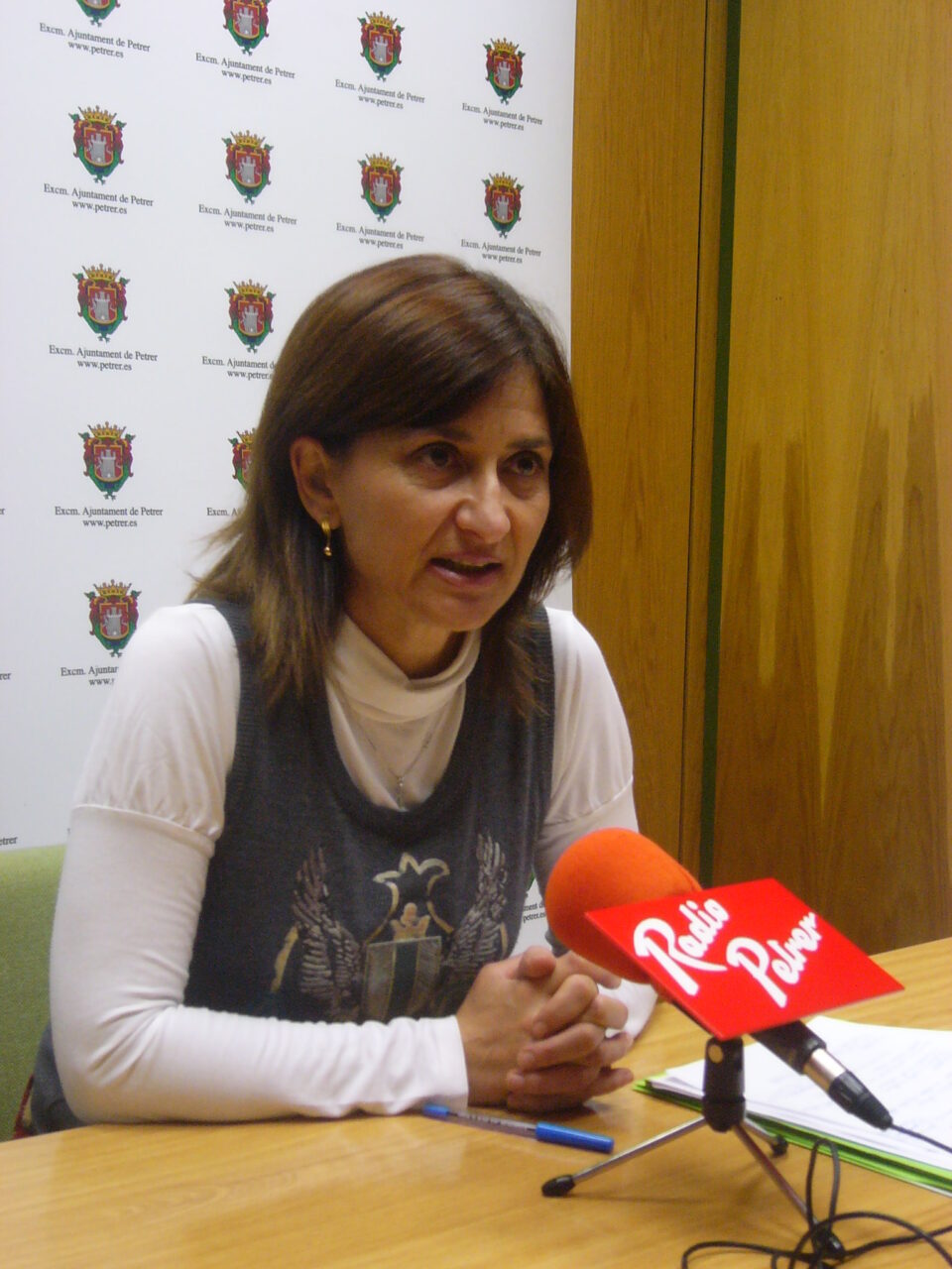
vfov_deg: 36.2
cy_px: 634
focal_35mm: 53
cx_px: 476
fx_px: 1943
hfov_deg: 27.5
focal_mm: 8.8
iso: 200
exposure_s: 1/30
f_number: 3.4
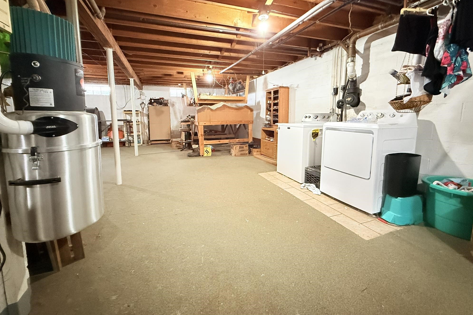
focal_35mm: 15
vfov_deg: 77.0
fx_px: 197
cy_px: 138
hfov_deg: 100.4
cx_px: 232
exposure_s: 1/40
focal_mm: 2.22
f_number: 2.2
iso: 1000
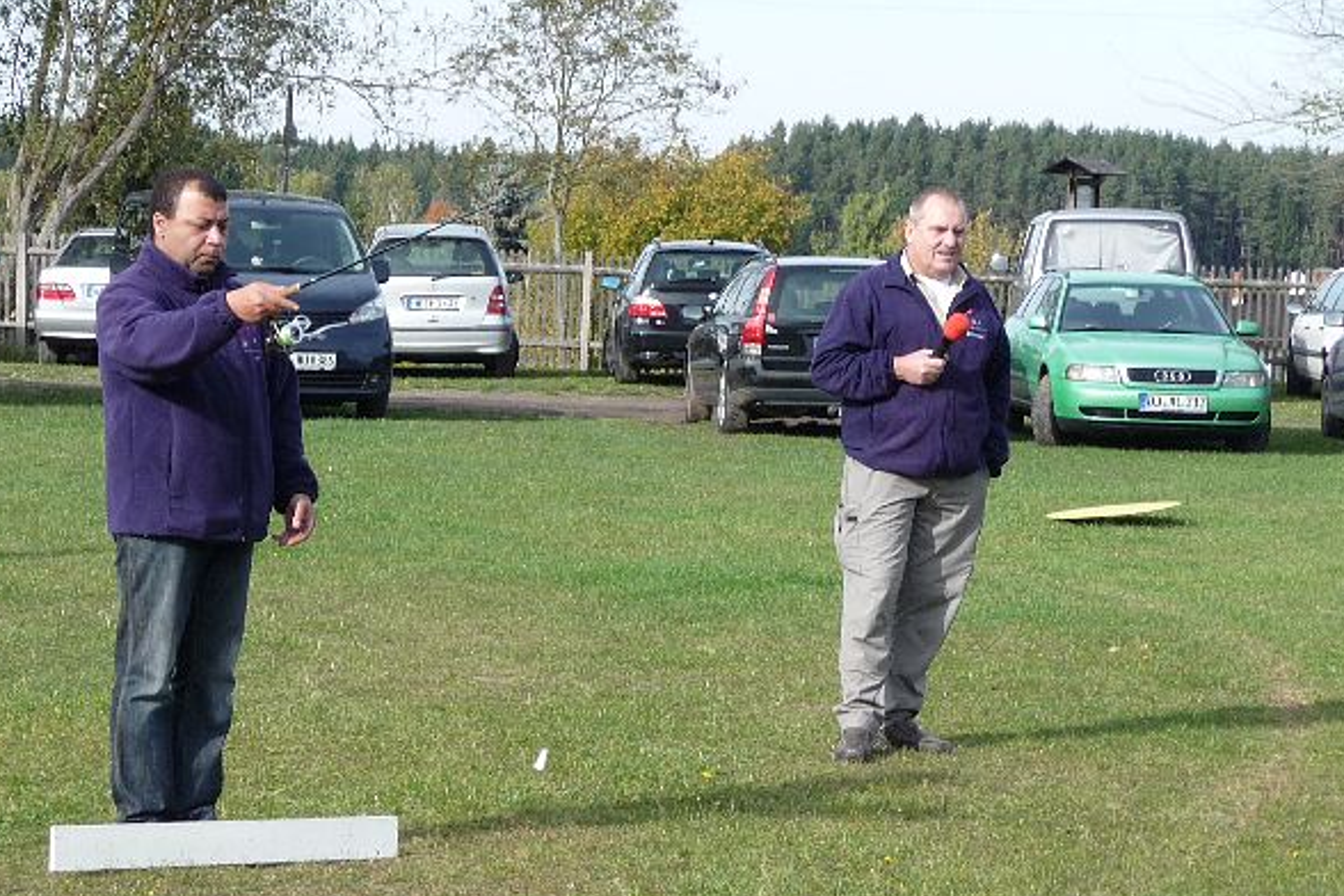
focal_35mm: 126
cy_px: 592
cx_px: 555
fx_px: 4704
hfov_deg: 16.3
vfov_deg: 10.9
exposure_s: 1/250
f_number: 4.7
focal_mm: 15.2
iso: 100
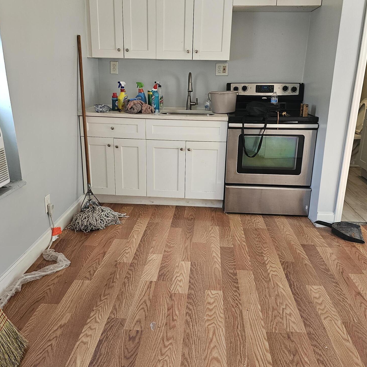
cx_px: 184
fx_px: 336
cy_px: 180
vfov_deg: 57.3
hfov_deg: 57.3
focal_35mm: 28
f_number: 1.7
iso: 160
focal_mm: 6.3
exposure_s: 1/180
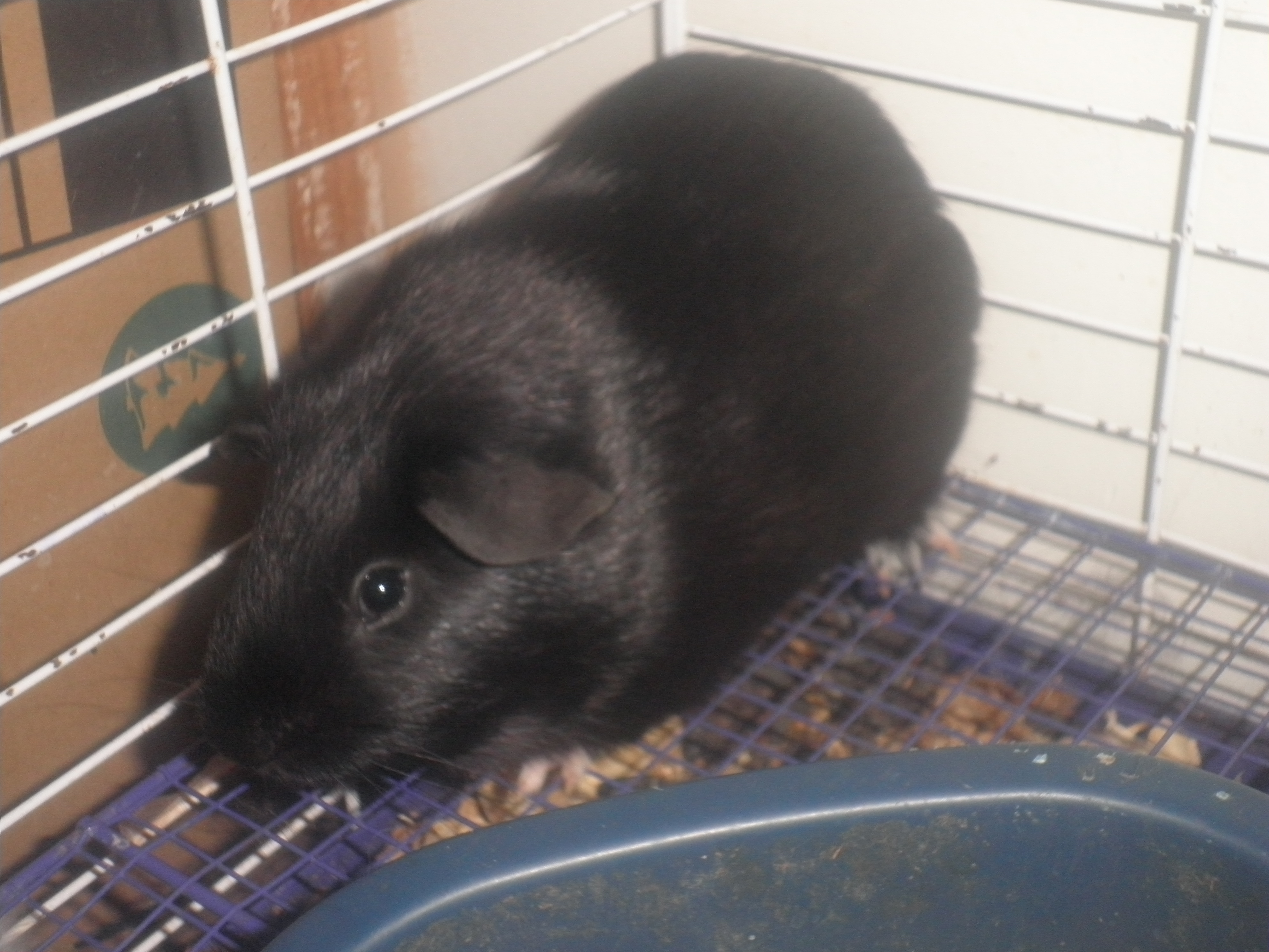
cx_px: 634
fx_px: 1870
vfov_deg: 28.6
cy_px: 476
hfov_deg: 37.5
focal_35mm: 51
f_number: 11.2
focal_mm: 9
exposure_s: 1/60
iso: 200
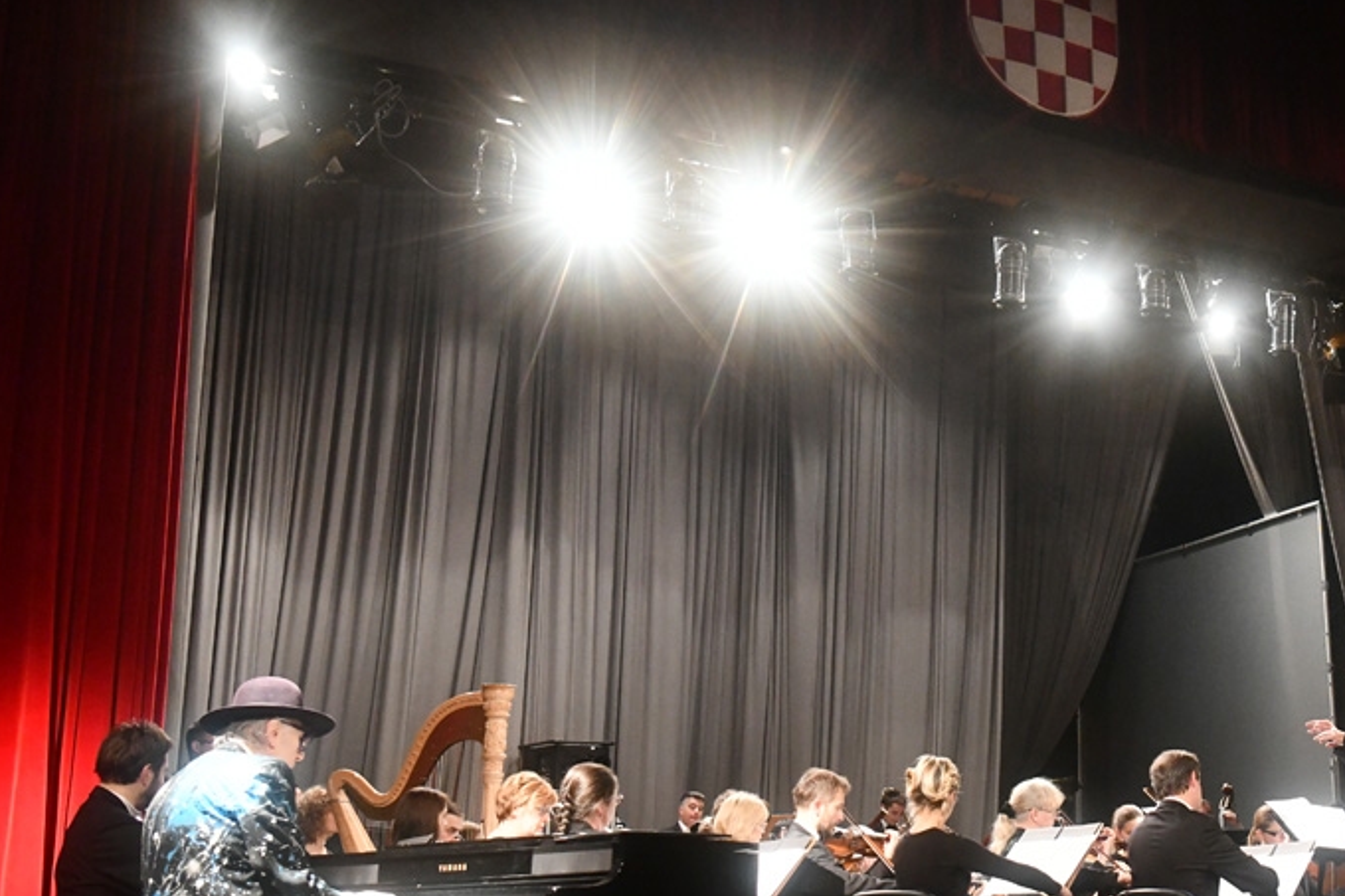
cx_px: 1133
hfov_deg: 32.2
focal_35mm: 60
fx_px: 2241
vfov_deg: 22.6
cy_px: 459
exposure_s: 1/320
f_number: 5
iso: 5000
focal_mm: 34
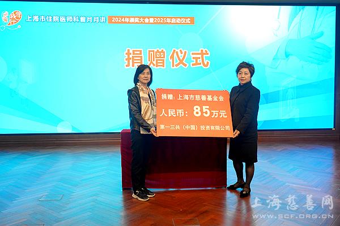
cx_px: 170
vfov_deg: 41.1
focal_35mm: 32
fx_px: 302
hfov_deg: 58.7
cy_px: 113
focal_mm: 32
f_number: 5
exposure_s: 1/25
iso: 160
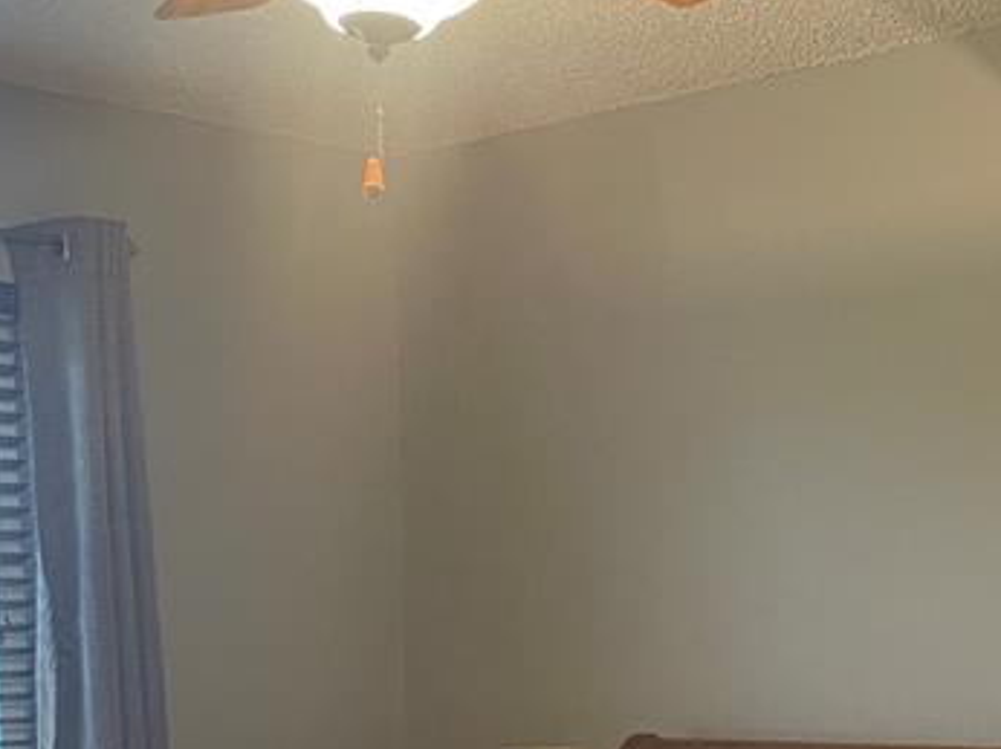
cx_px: 500
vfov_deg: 19.0
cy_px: 852
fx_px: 2138
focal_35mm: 74
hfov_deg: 26.3
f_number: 1.6
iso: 500
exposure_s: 1/60
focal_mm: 5.1
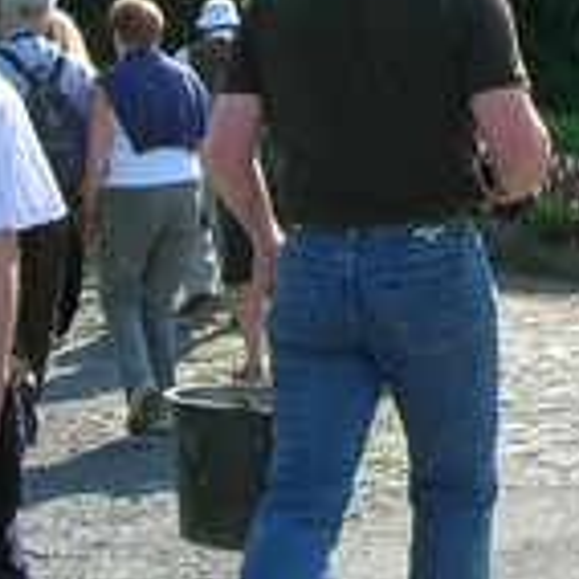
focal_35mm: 127
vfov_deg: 13.2
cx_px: 587
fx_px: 2403
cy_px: -196
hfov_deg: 13.5
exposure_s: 1/165
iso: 50
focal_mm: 5.7
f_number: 4.9
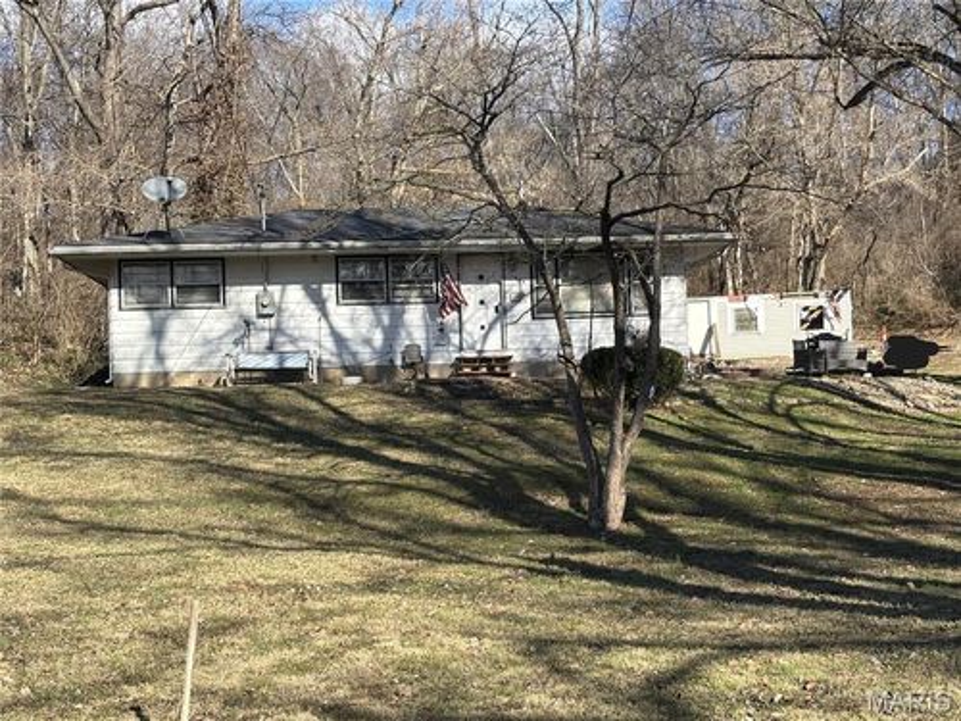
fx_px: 1444
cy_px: 360
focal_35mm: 52
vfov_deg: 28.0
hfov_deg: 36.8
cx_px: 480
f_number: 1.6
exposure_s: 1/1344
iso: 32
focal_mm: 5.96
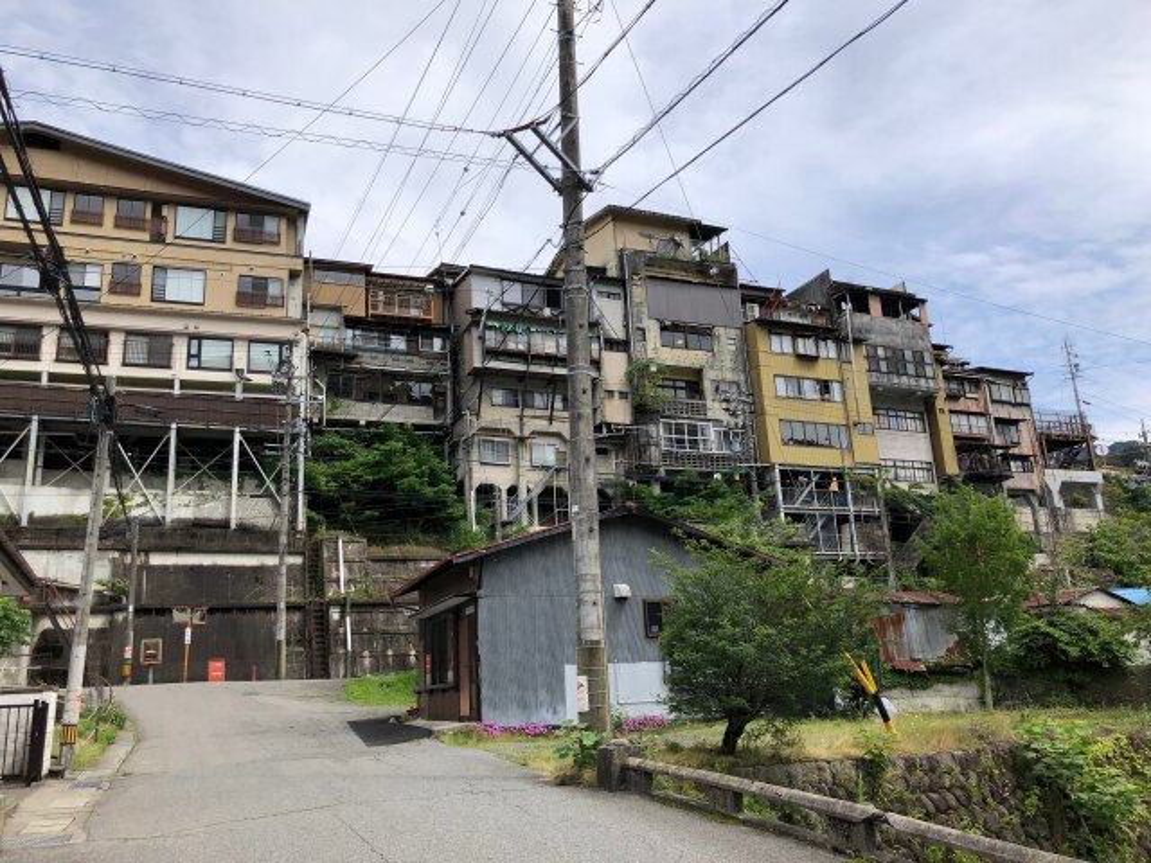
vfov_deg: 49.7
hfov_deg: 63.4
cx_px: 576
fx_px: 931
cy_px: 432
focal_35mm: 28
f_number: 1.8
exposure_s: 1/2525
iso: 25
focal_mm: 3.99
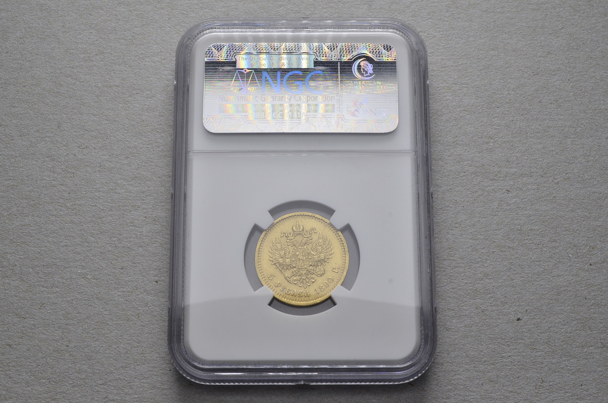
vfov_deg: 28.0
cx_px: 304
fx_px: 809
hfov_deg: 41.2
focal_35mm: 48
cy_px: 202
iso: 400
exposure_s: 1/250
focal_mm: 32
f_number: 14
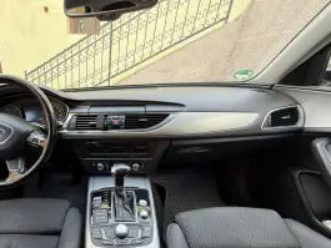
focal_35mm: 19
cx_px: 112
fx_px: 182
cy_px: 146
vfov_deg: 68.2
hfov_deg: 82.0
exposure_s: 1/99
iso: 200
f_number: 2.2
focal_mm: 2.22
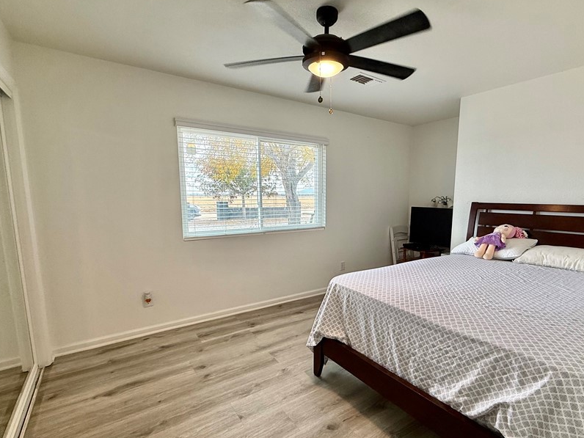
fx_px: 304
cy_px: 236
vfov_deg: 71.5
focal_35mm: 18
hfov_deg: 87.5
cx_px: 318
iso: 80
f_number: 2.2
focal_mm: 2.22
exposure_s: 1/120
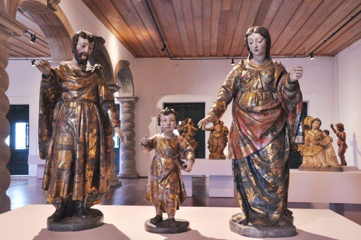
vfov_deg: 34.1
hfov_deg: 49.6
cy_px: 120
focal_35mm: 39
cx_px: 180
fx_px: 391
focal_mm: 26
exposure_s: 1/20
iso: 2500
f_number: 10
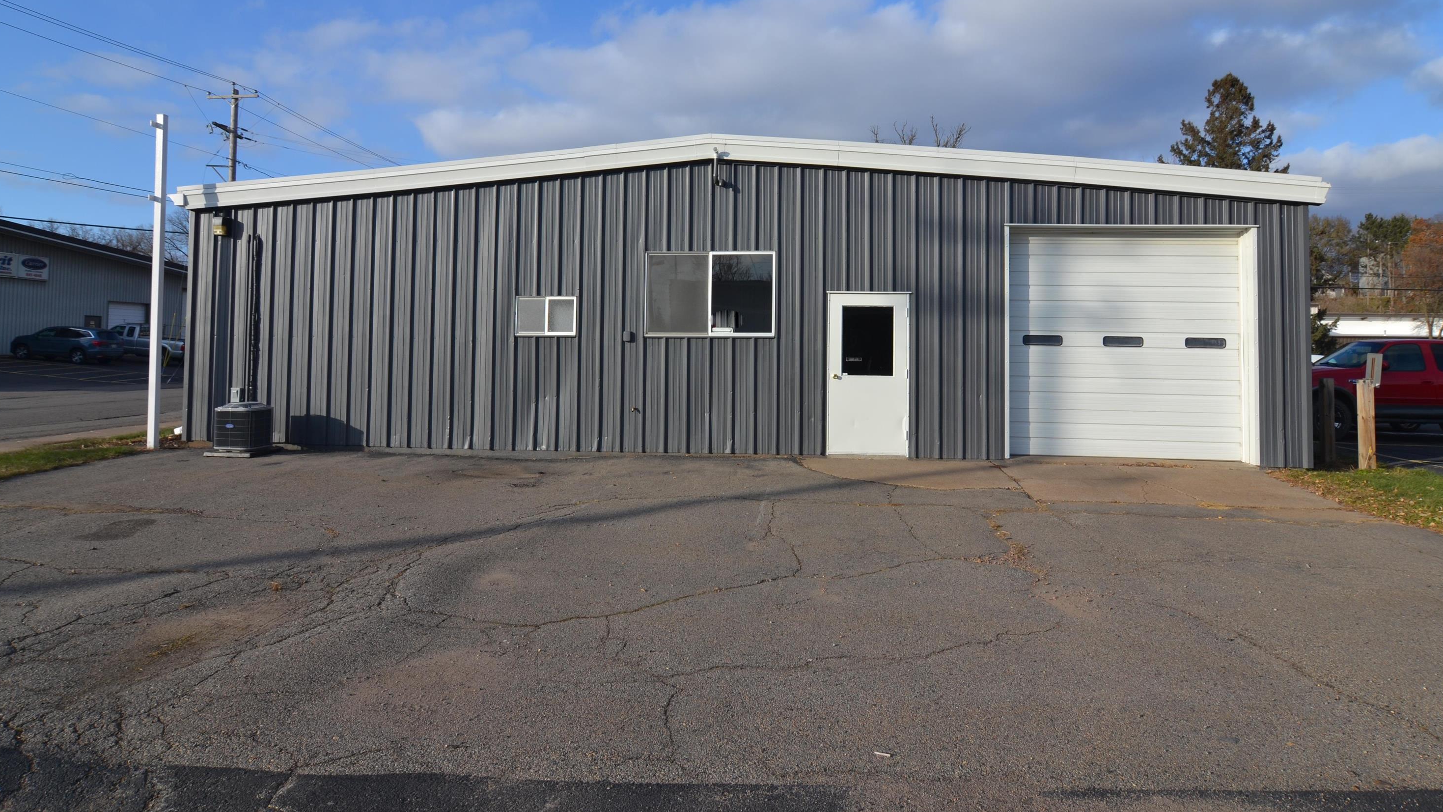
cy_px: 311
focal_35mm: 23
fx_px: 880
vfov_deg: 49.1
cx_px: 748
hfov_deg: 78.7
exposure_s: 1/250
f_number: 8
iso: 100
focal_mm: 14
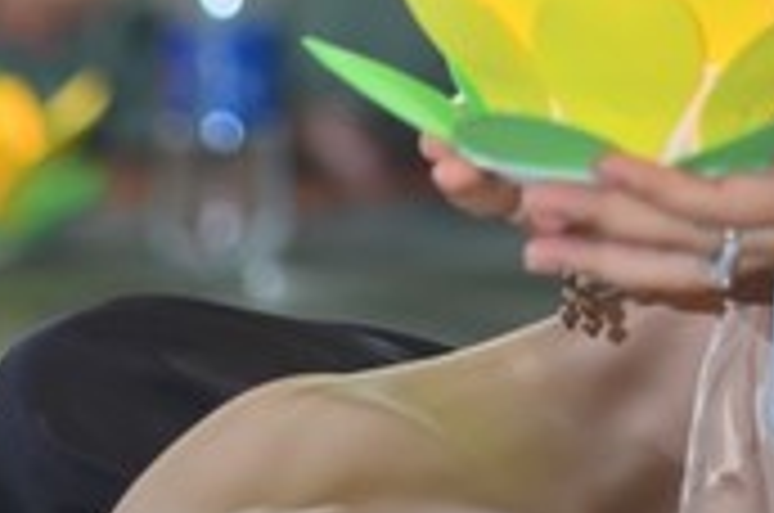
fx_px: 6910
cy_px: -387
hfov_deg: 6.4
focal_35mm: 322
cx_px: 767
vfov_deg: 4.2
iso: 800
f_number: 2
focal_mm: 85
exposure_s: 1/160
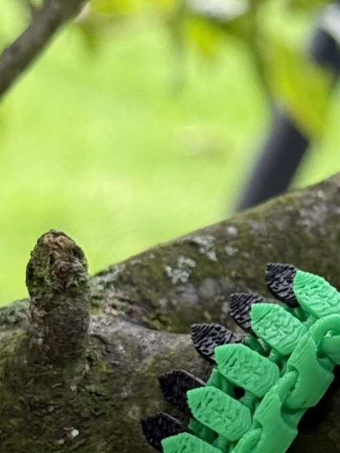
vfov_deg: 10.7
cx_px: 439
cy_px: 405
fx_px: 2394
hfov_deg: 8.0
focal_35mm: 183
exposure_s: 1/394
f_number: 1.78
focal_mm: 6.76
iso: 80
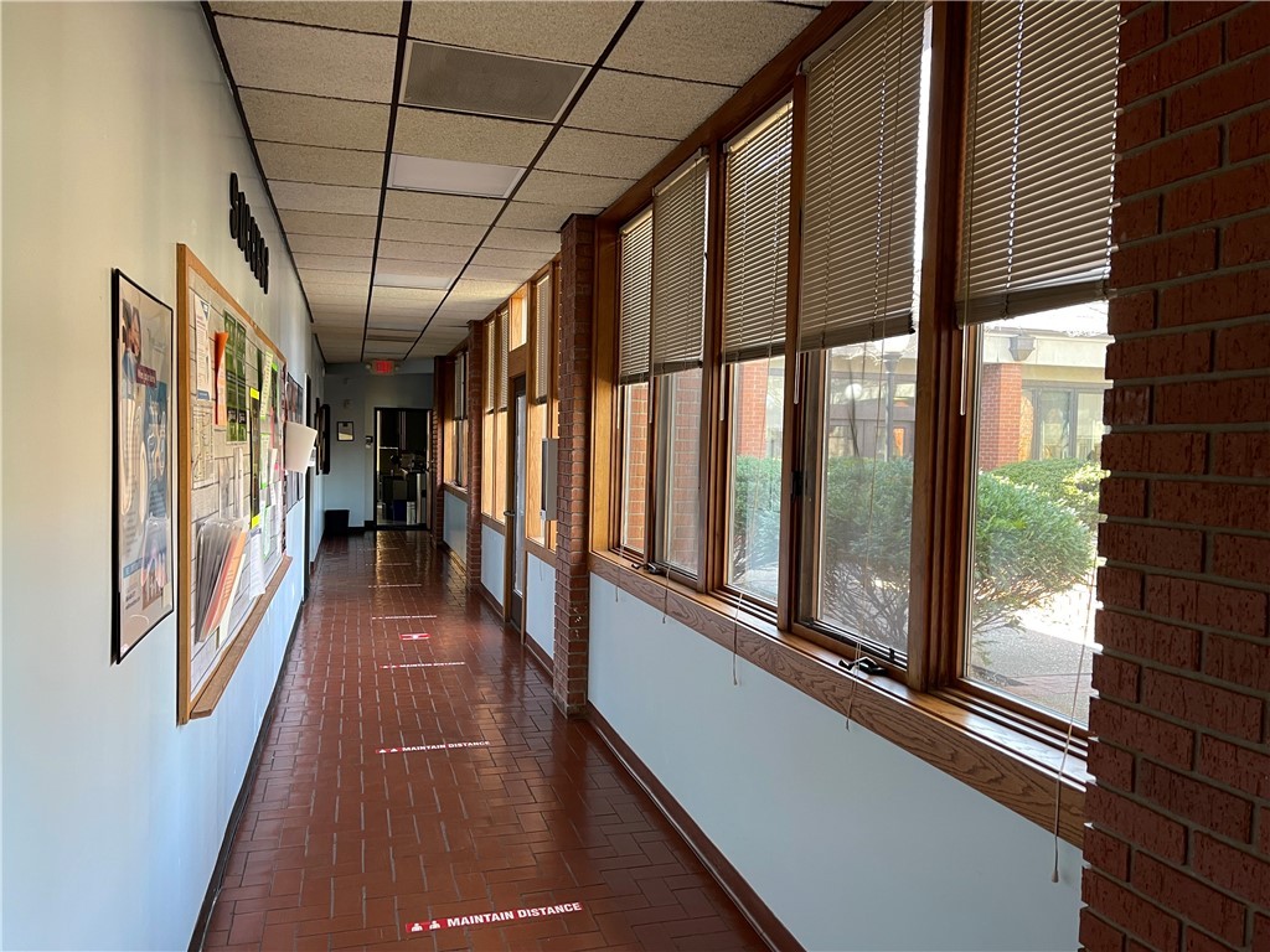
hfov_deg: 67.3
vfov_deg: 53.1
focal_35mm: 26
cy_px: 476
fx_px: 954
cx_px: 635
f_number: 1.6
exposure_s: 1/60
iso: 125
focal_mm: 5.1
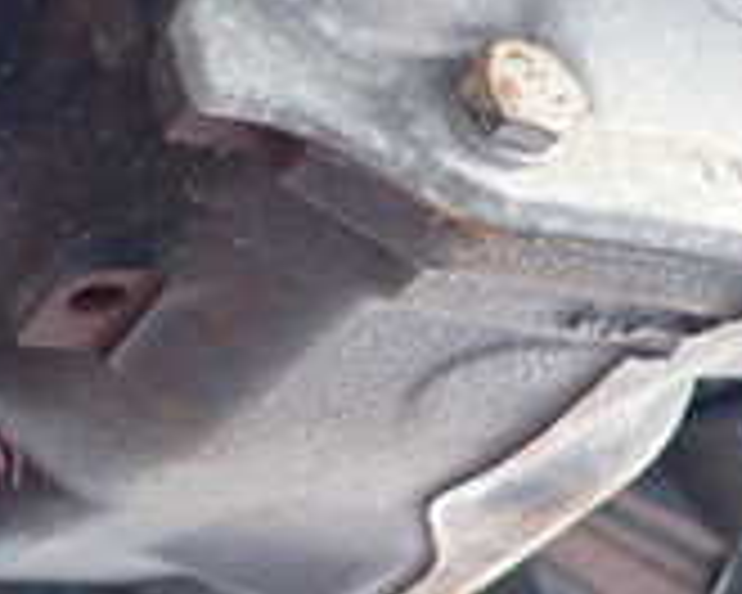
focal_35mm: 89
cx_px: -144
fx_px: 1954
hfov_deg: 20.2
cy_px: -9
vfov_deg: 16.9
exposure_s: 1/30
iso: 500
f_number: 2
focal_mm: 4.5
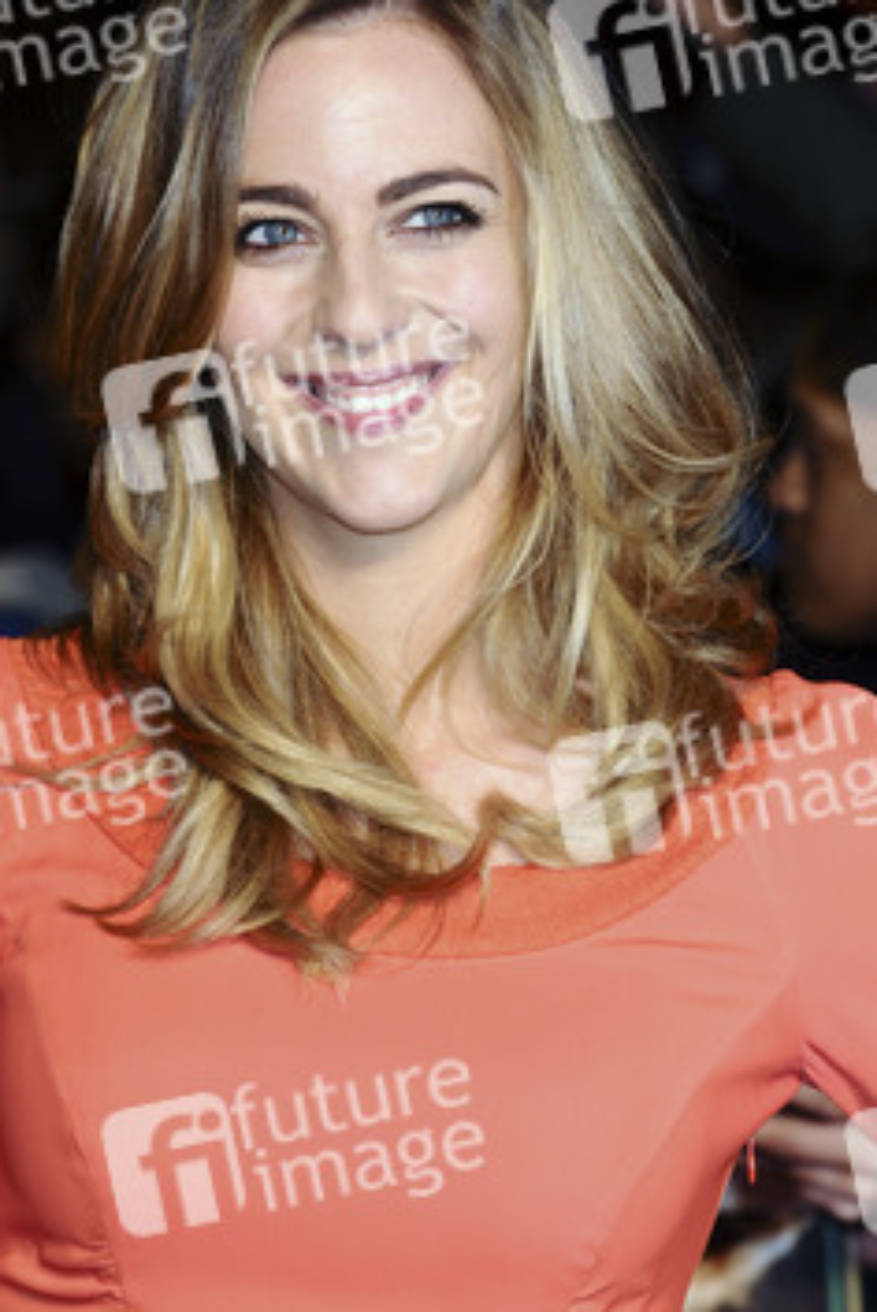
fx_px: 6512
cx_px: 403
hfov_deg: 7.7
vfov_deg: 11.5
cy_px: 591
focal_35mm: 179
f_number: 5
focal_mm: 105
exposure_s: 1/200
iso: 200
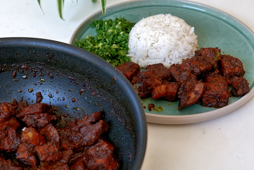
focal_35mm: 60
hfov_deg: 33.4
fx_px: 423
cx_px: 127
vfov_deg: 22.6
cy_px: 85
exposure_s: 1/80
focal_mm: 60
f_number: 9
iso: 2000
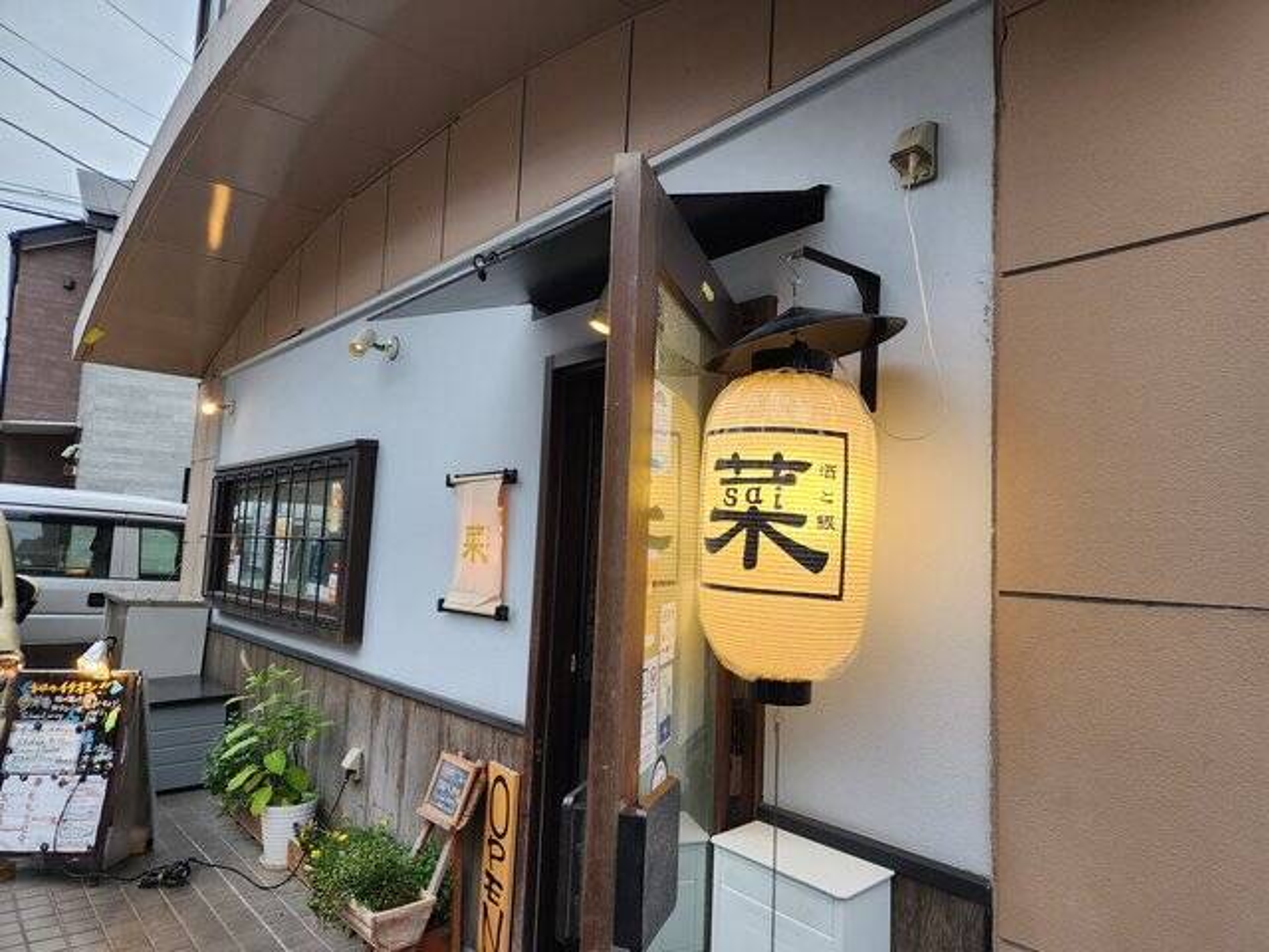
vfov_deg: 58.9
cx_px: 634
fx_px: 843
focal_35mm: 23
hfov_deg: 73.9
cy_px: 476
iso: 100
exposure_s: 1/180
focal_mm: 6.4
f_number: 1.8
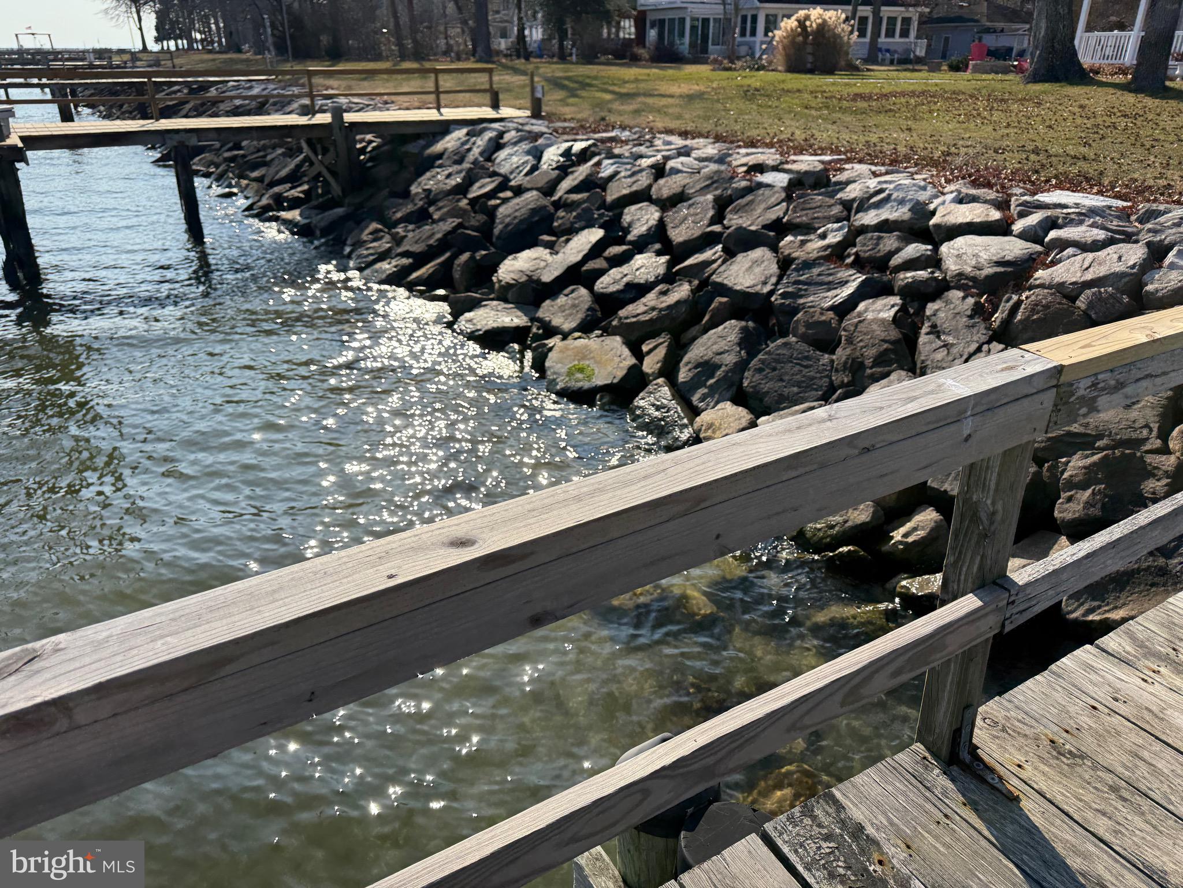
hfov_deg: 71.6
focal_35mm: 24
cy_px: 444
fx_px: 820
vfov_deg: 56.8
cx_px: 592
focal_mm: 6.76
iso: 100
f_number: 1.78
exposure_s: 1/6711
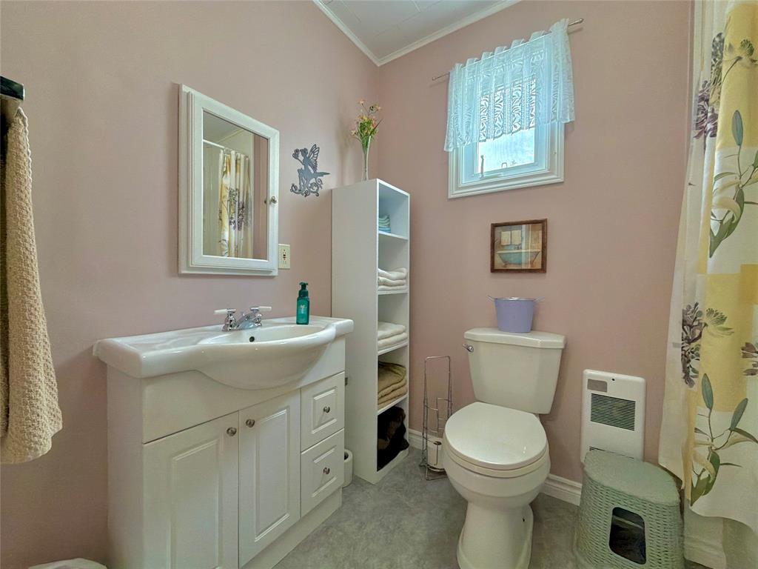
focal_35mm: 14
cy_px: 284
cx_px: 379
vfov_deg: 85.7
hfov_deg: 102.1
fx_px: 307
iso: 320
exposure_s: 1/60
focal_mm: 2.22
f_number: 2.2
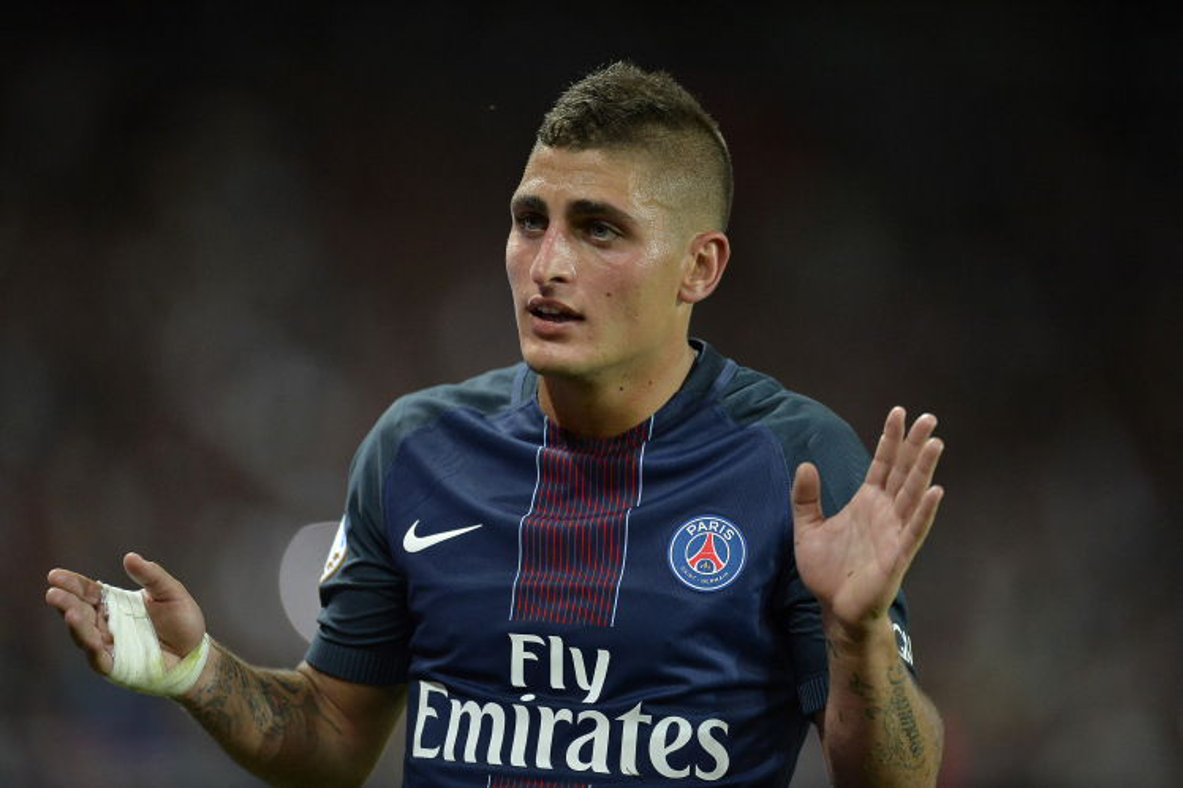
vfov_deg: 3.4
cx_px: 592
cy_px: 394
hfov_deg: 5.2
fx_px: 13138
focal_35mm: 400
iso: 4000
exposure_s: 1/3200
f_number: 3.2
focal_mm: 400
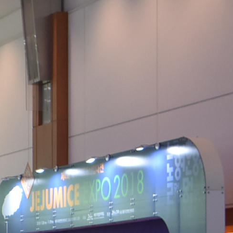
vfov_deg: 8.2
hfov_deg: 7.7
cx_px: -333
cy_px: 248
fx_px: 1611
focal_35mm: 212
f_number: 4
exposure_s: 1/60
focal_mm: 27
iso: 500
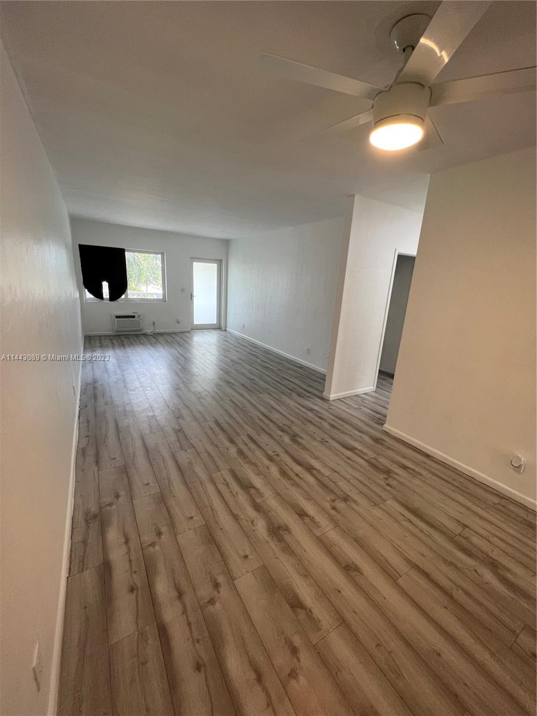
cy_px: 358
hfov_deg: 89.9
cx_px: 268
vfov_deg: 106.2
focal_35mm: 13
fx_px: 269
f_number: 1.8
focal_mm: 1.57
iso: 125
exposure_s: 1/120
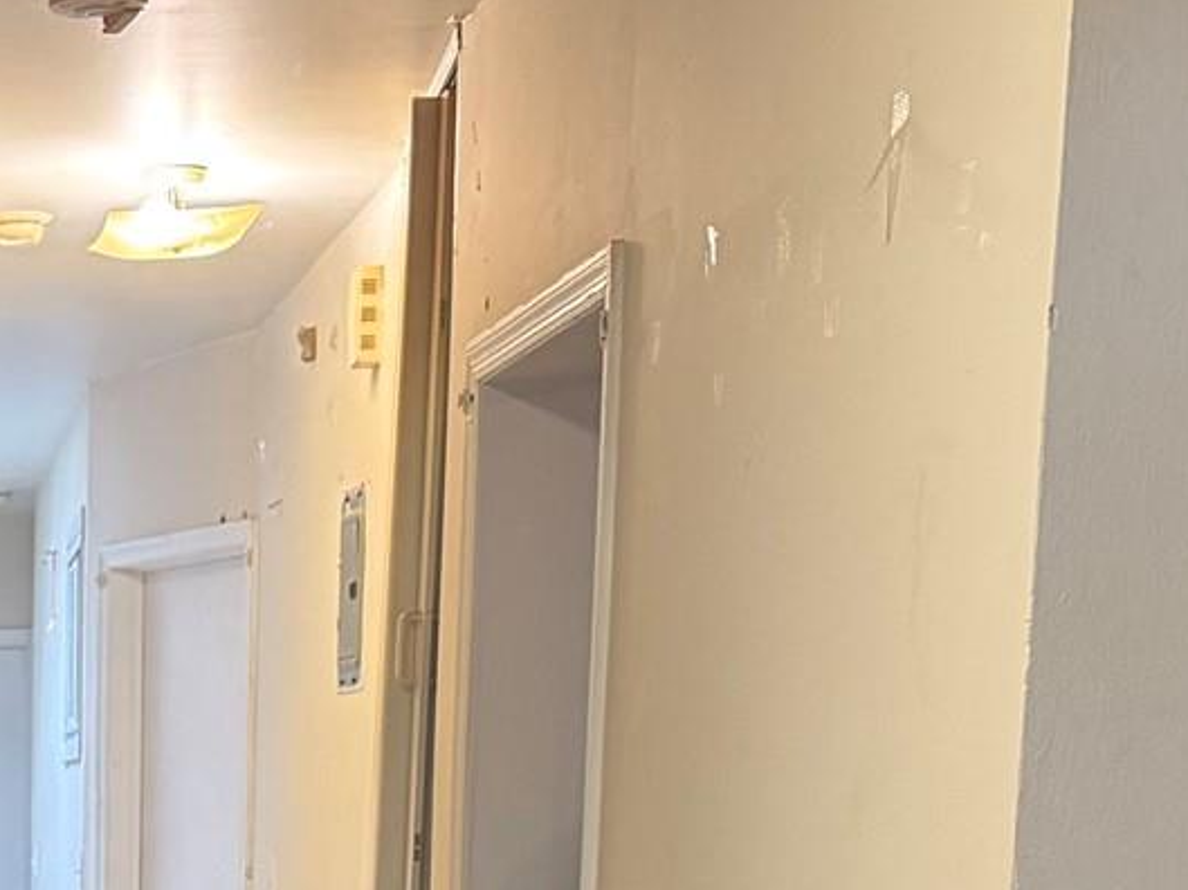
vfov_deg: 14.5
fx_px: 3190
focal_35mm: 93
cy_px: 1452
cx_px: -256
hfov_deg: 19.8
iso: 400
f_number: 1.78
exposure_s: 1/60
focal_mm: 6.76
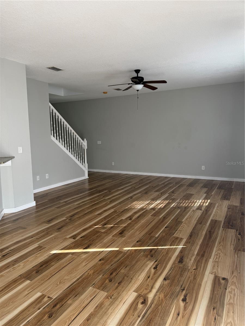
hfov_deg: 56.8
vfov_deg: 71.6
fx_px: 226
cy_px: 163
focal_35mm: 24
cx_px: 122
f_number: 1.78
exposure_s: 1/121
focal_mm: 6.76
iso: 80
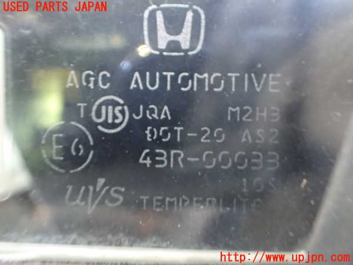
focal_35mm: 30
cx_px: 176
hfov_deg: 60.0
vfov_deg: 46.8
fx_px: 306
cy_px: 132
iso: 1600
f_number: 2.3
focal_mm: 5.4
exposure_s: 1/30
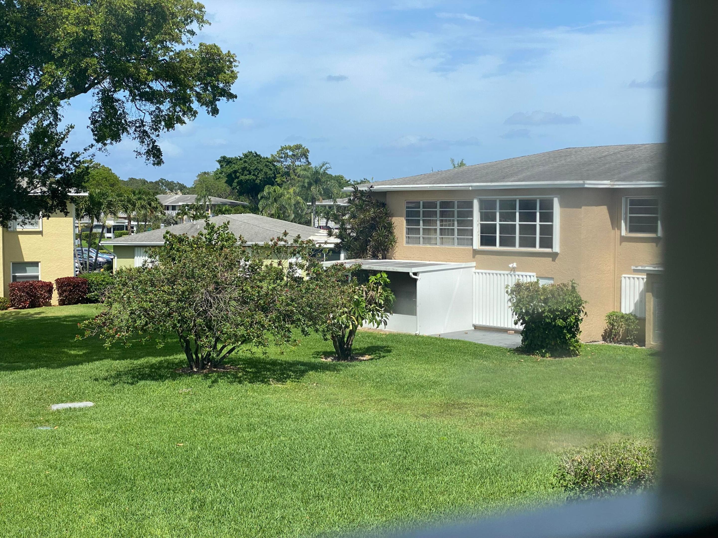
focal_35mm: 52
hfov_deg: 36.8
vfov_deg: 28.0
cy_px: 269
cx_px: 359
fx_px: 1079
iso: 20
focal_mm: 6
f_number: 2
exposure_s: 1/1043
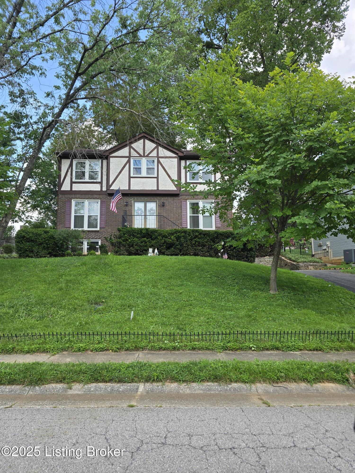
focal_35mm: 23
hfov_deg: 58.9
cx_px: 178
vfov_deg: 73.9
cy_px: 236
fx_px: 314
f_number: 1.7
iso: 12
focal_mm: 6.3
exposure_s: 1/255
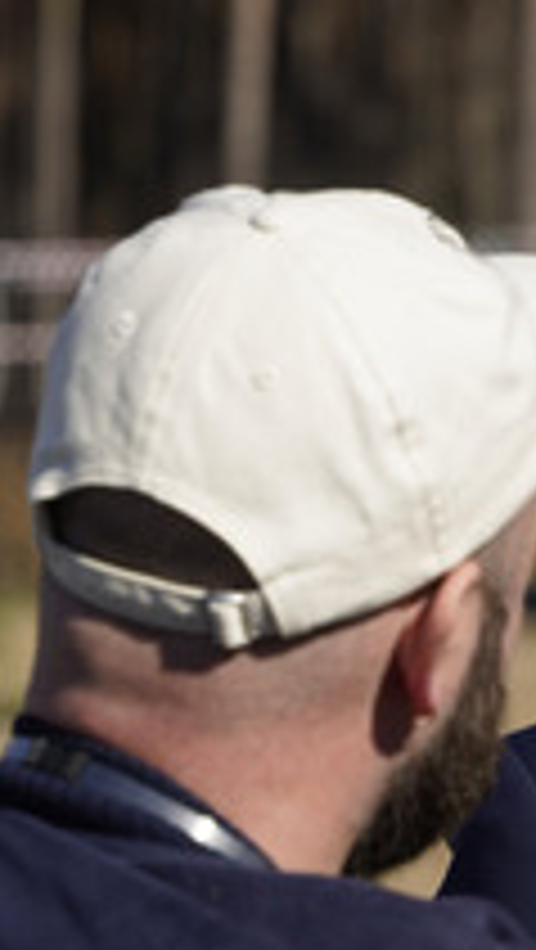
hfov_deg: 2.7
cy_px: 603
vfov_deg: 4.8
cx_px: 939
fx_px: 11297
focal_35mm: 448
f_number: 9
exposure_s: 1/250
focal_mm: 200
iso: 100
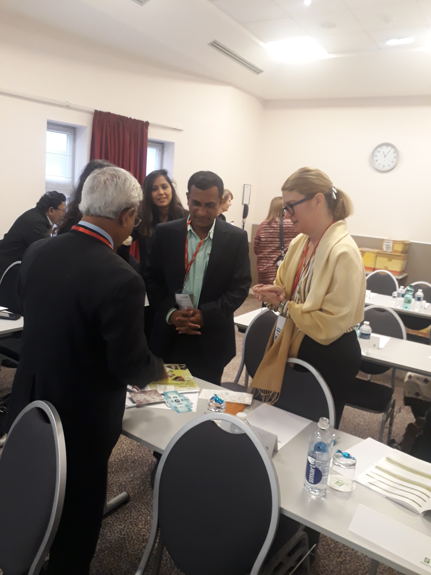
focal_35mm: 27
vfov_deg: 65.3
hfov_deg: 51.4
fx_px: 448
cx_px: 216
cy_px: 288
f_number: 1.9
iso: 200
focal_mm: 3.6
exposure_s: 1/33
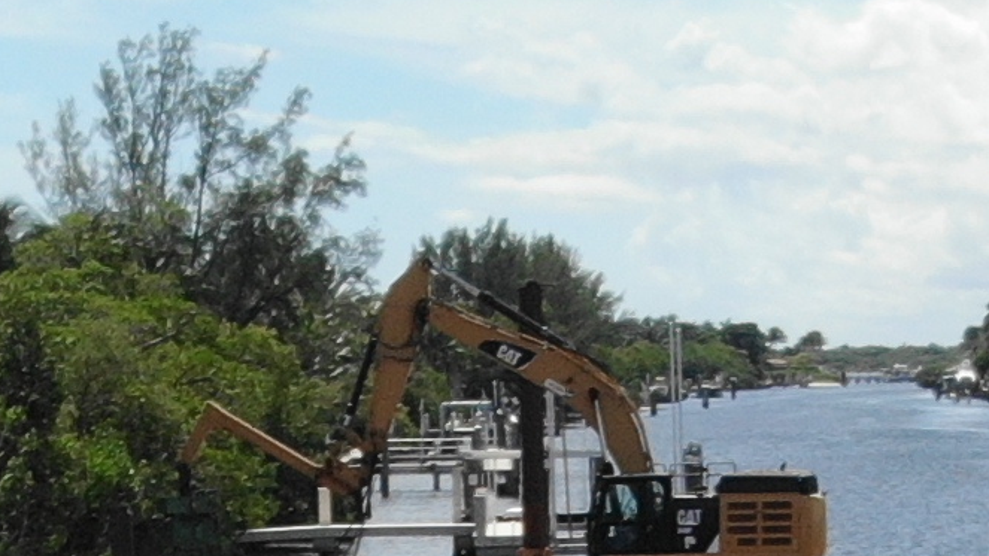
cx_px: 506
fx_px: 4196
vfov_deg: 6.8
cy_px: 1674
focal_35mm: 160
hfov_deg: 13.4
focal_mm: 4.5
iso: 100
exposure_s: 1/1192
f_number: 2.8
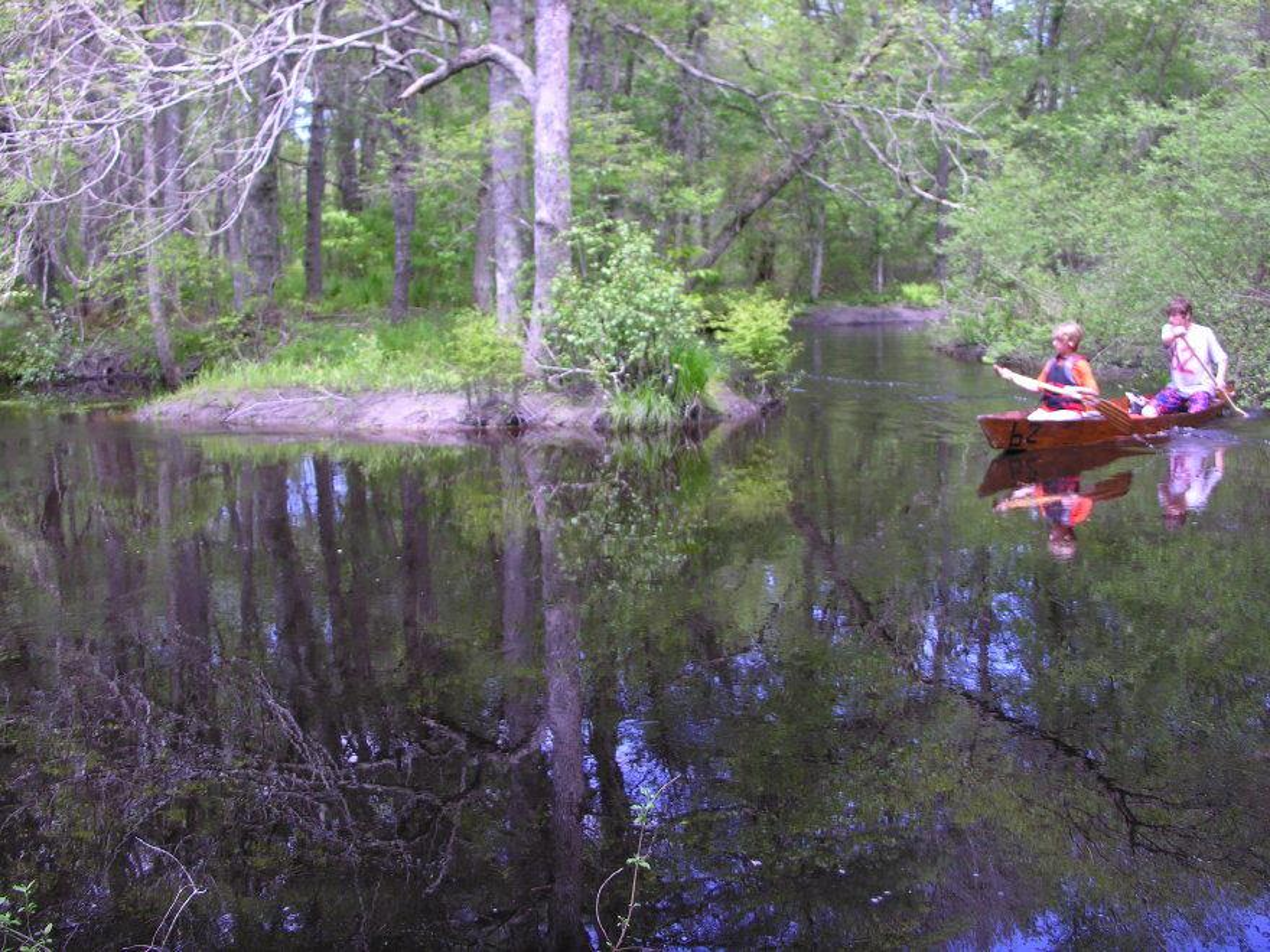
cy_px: 476
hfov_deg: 52.6
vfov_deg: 40.7
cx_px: 635
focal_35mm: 35
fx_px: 1284
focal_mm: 8.9
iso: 50
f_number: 2.8
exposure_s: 1/125
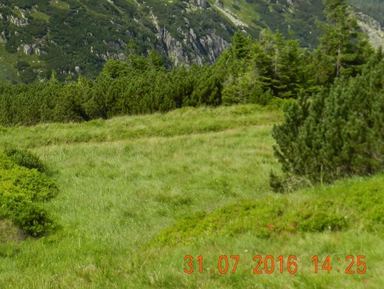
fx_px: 988
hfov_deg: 21.5
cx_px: 40
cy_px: 43
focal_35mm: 89
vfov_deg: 16.4
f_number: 4.2
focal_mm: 8.1
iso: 160
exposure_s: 1/800
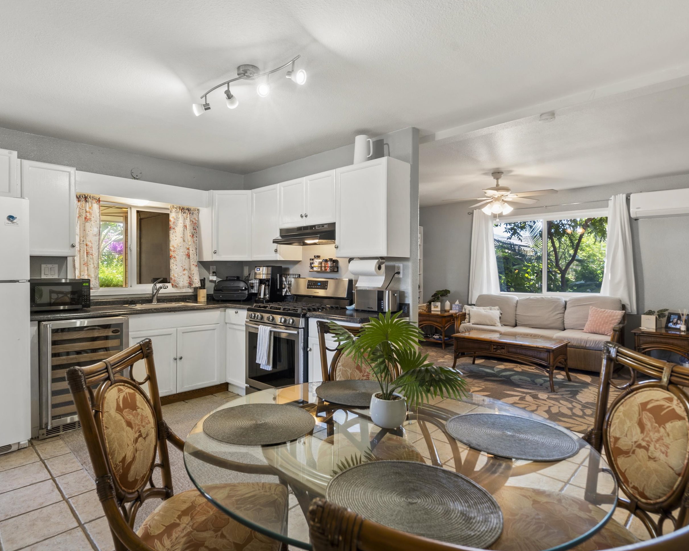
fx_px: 387
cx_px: 314
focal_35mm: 19
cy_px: 265
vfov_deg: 70.8
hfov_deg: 83.1
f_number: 8
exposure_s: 2
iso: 100
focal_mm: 16
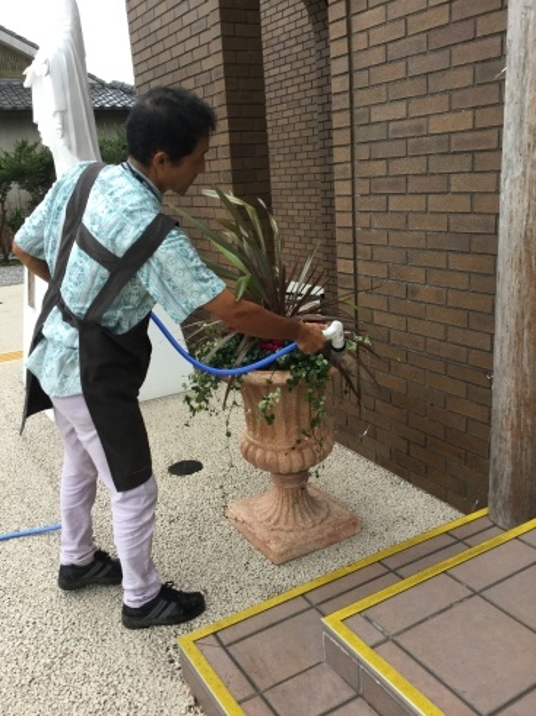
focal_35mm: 31
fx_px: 641
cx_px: 268
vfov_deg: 58.4
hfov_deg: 45.4
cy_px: 358
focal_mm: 3.3
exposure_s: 1/40
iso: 25
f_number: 2.4
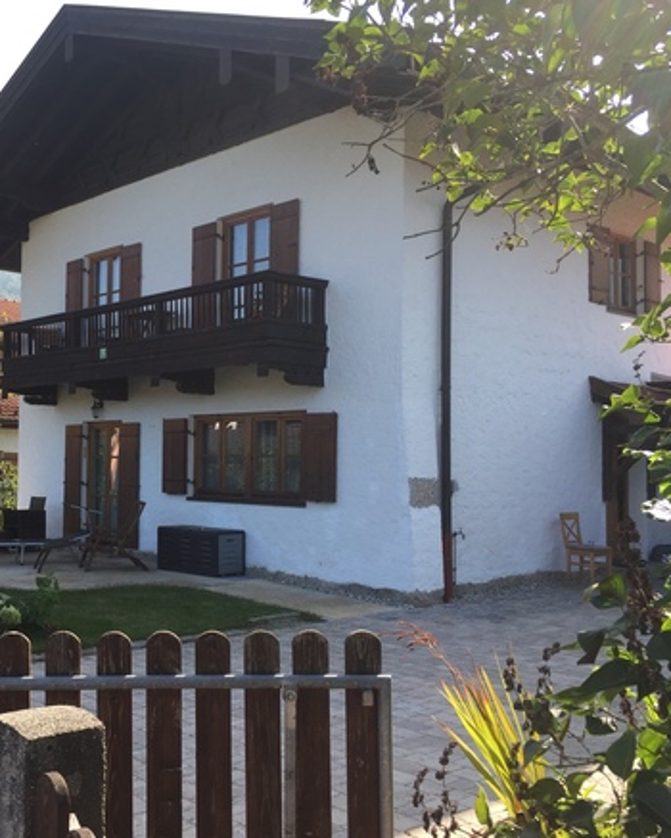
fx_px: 943
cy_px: 420
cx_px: 122
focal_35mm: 38
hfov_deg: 37.6
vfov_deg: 47.9
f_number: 2.2
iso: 32
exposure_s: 1/534
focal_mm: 4.15
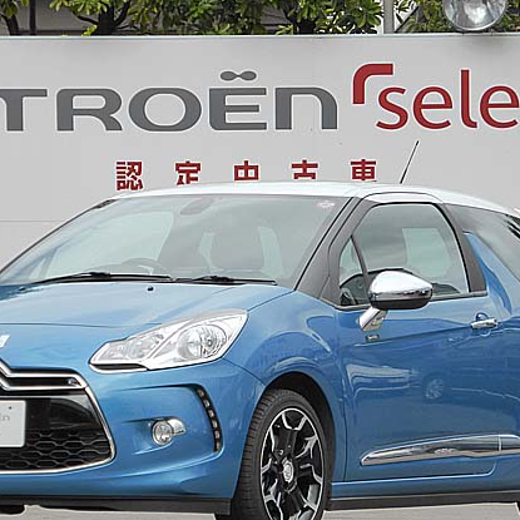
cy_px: 287
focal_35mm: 322
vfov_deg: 5.4
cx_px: 242
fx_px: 5473
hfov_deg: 5.4
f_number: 5.6
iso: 200
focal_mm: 38.2
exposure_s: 1/500
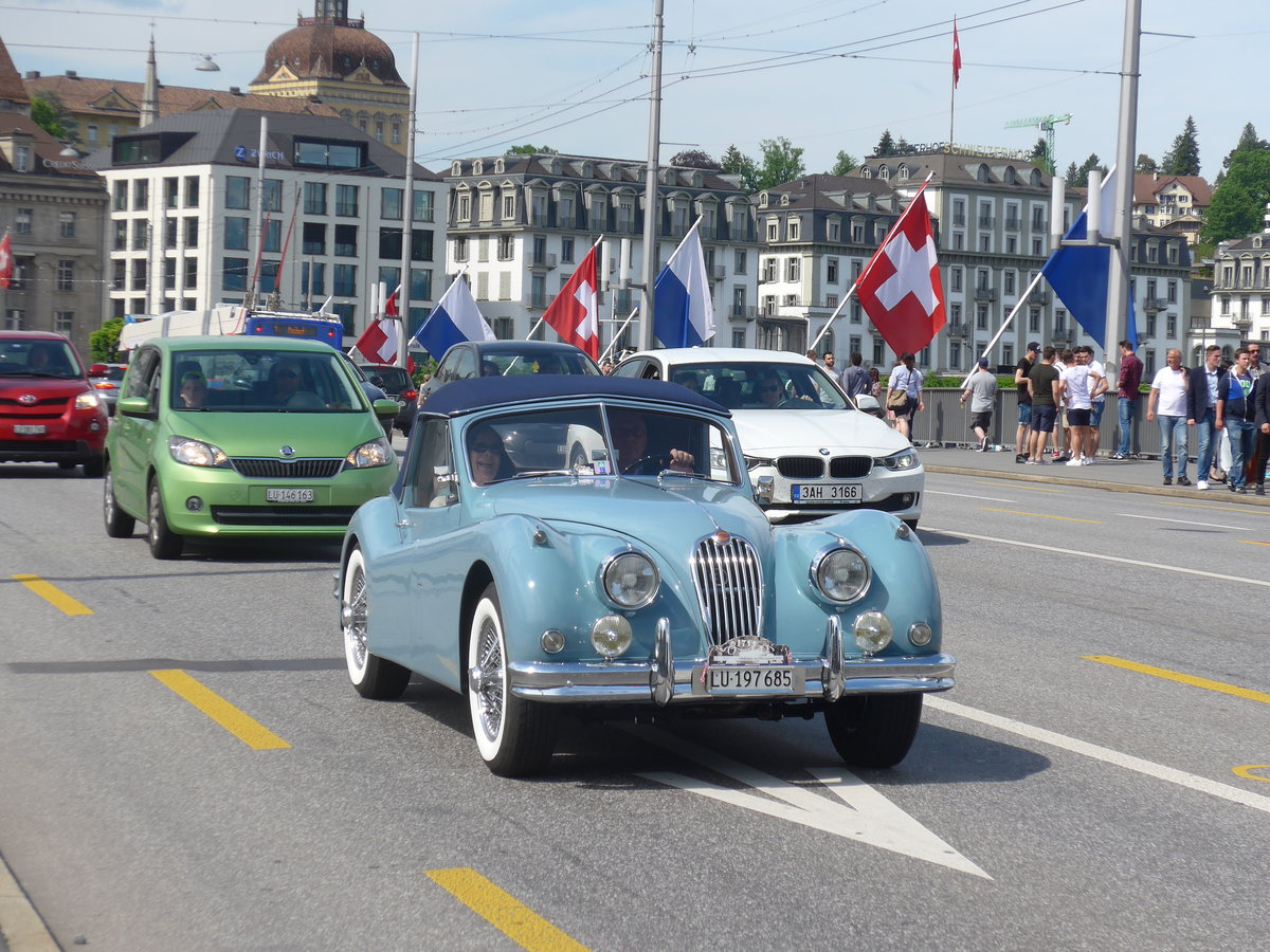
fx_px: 3779
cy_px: 476
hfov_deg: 19.1
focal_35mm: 103
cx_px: 635
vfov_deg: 14.4
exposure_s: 1/500
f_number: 4.8
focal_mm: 20.4
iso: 80
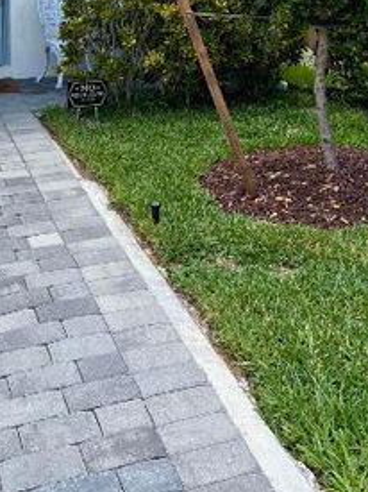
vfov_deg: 27.7
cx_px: 229
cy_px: -67
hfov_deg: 23.2
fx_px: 894
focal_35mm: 63
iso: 64
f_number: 1.6
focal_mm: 5.96
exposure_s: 1/1751
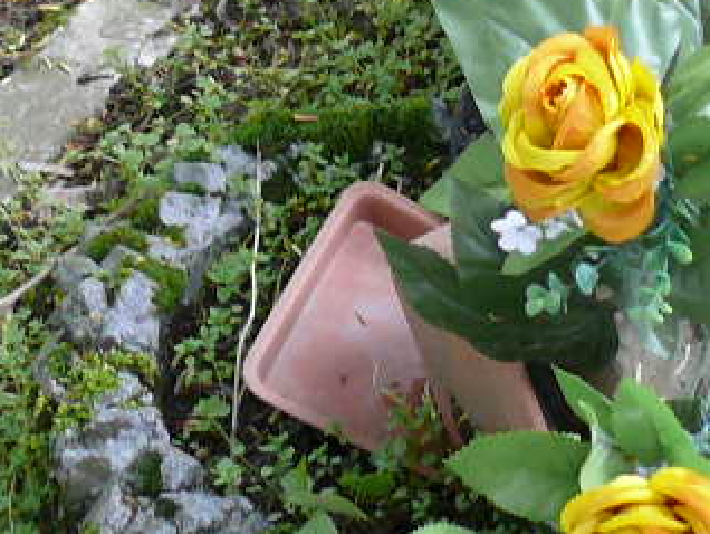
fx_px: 3613
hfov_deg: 11.2
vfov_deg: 8.3
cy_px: -159
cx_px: 496
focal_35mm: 176
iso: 160
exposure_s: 1/125
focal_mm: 7.5
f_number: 2.8
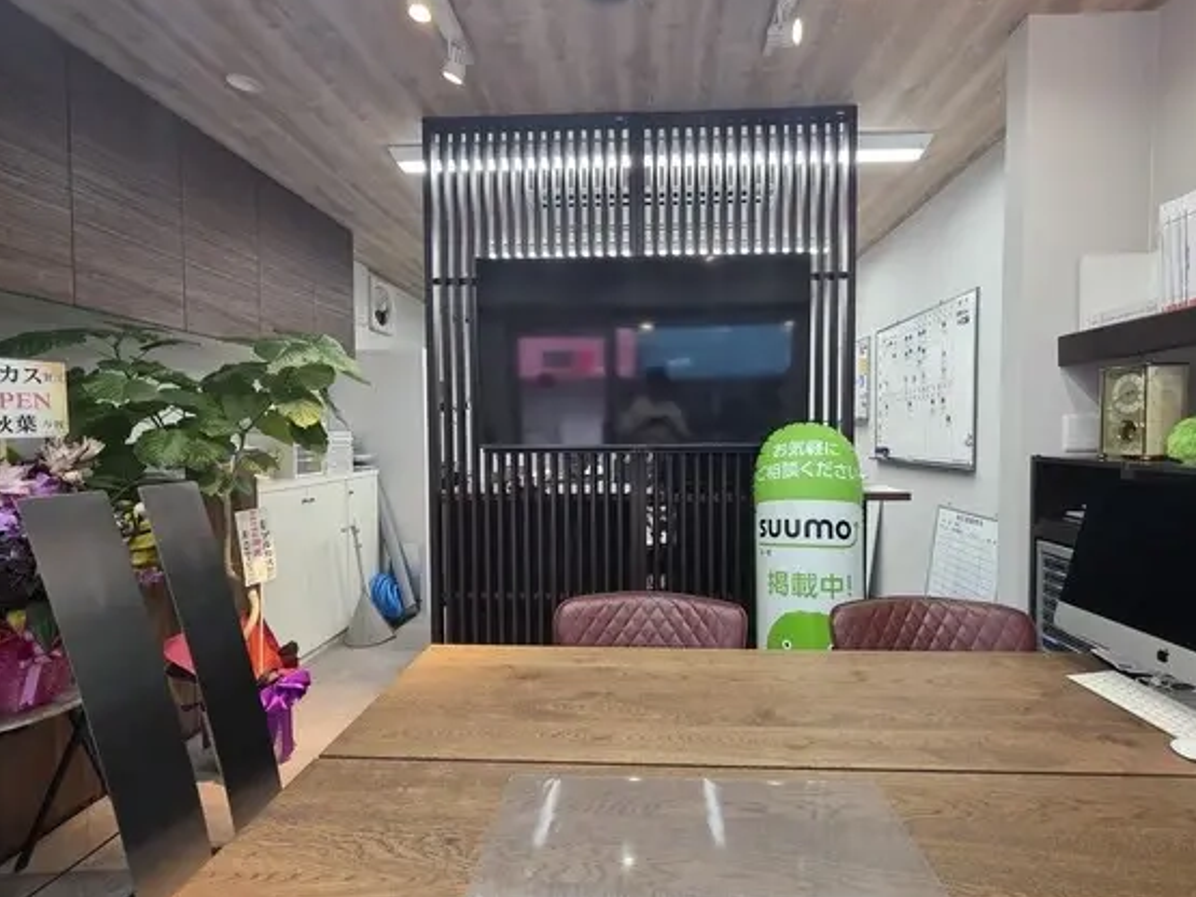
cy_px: 453
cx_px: 629
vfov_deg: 81.7
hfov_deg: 98.1
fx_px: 518
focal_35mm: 15
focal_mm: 2.2
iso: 200
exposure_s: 1/120
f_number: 1.9
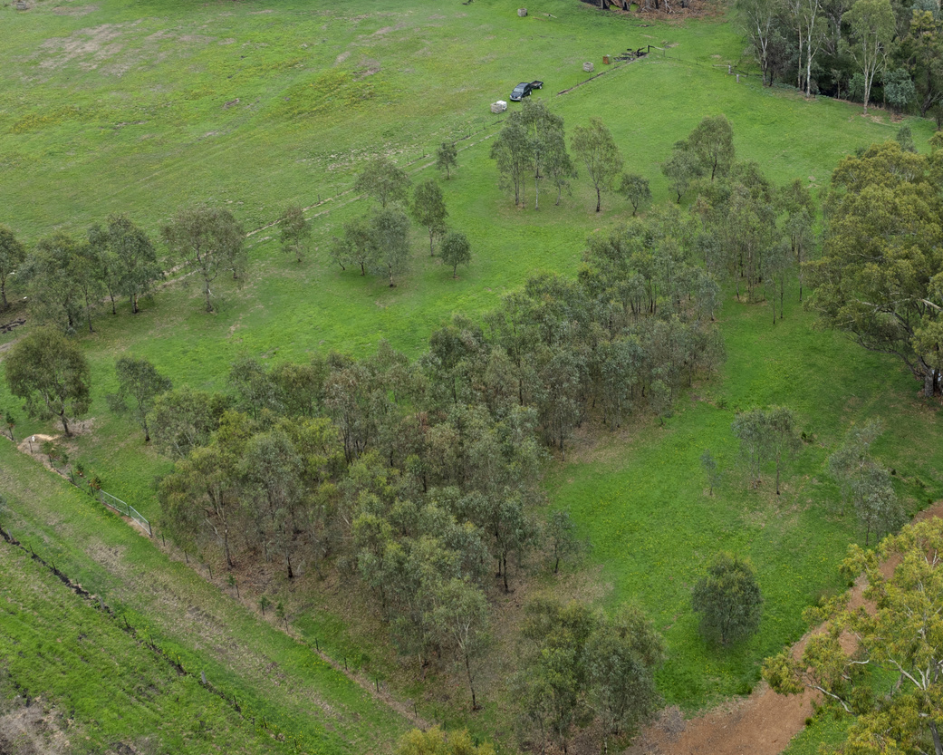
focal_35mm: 45
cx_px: 681
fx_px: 1256
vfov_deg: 33.4
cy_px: 311
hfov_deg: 40.2
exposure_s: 1/240
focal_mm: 12.29
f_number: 2.8
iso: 100
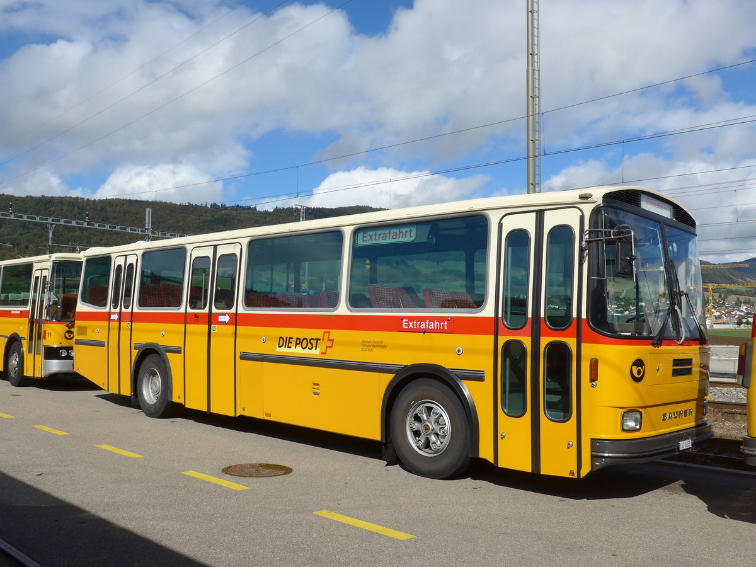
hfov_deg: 58.4
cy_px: 284
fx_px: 677
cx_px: 378
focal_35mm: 31
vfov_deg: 45.4
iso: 80
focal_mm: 6.5
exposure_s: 1/1600
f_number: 3.2
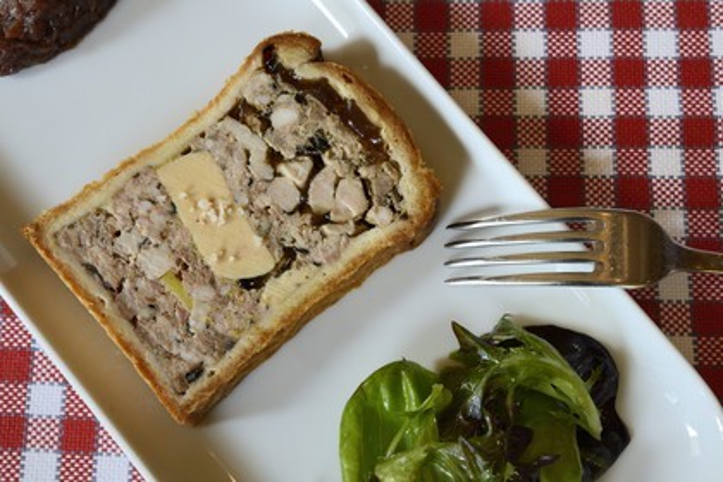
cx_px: 362
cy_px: 241
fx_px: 1125
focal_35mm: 56
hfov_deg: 35.6
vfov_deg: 24.2
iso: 800
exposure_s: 1/60
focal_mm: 56
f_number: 9
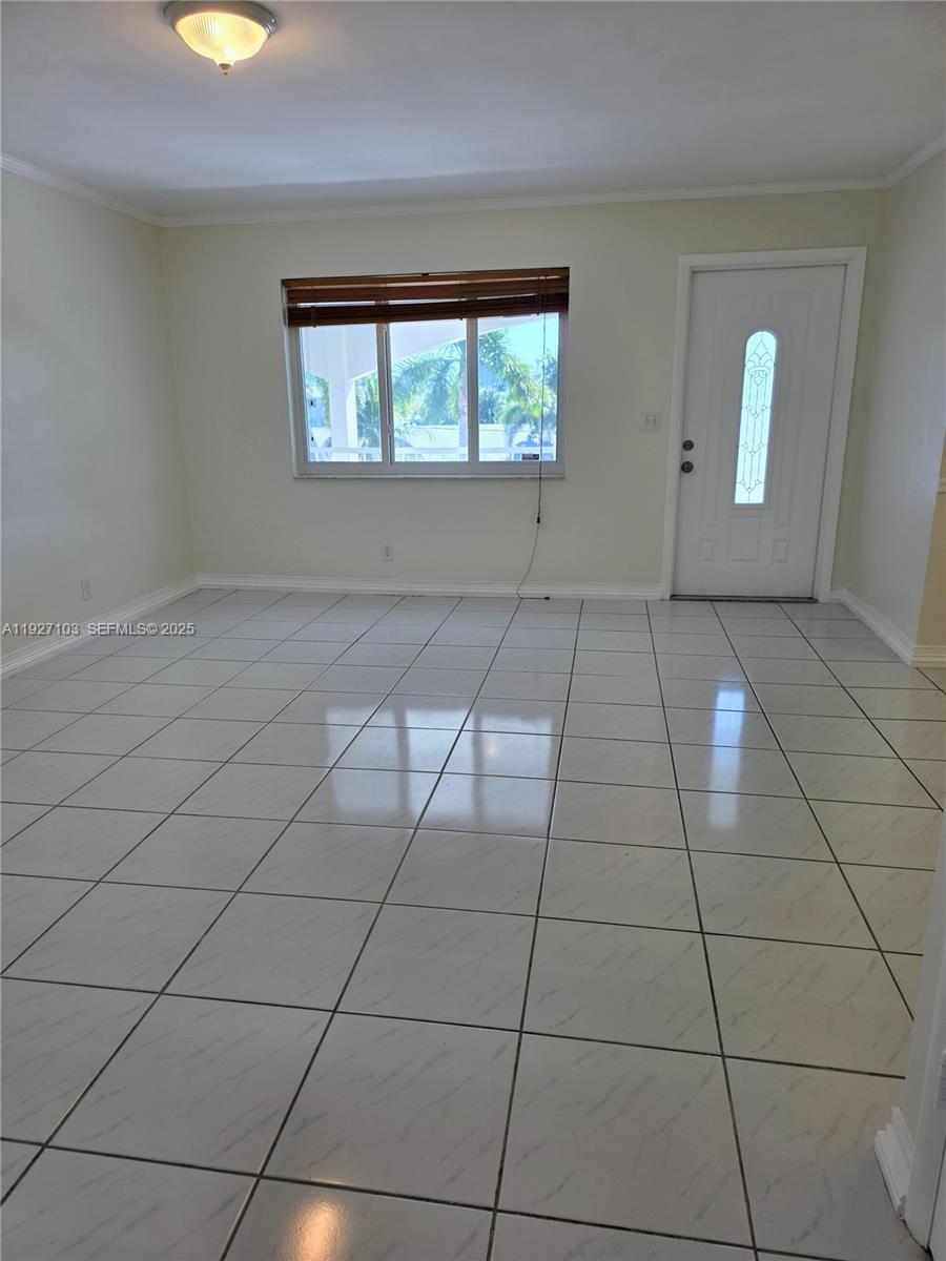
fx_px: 838
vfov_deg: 73.9
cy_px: 630
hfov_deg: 58.9
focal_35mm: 23
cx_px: 473
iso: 32
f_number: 1.7
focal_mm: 6.3
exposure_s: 1/120
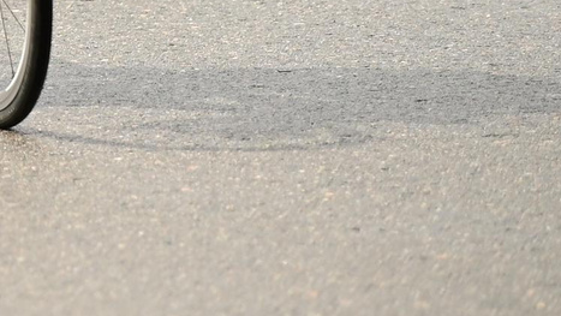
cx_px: -913
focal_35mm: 700
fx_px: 10416
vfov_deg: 1.7
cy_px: -591
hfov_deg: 3.0
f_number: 2.8
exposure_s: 1/1600
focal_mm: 122
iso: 200
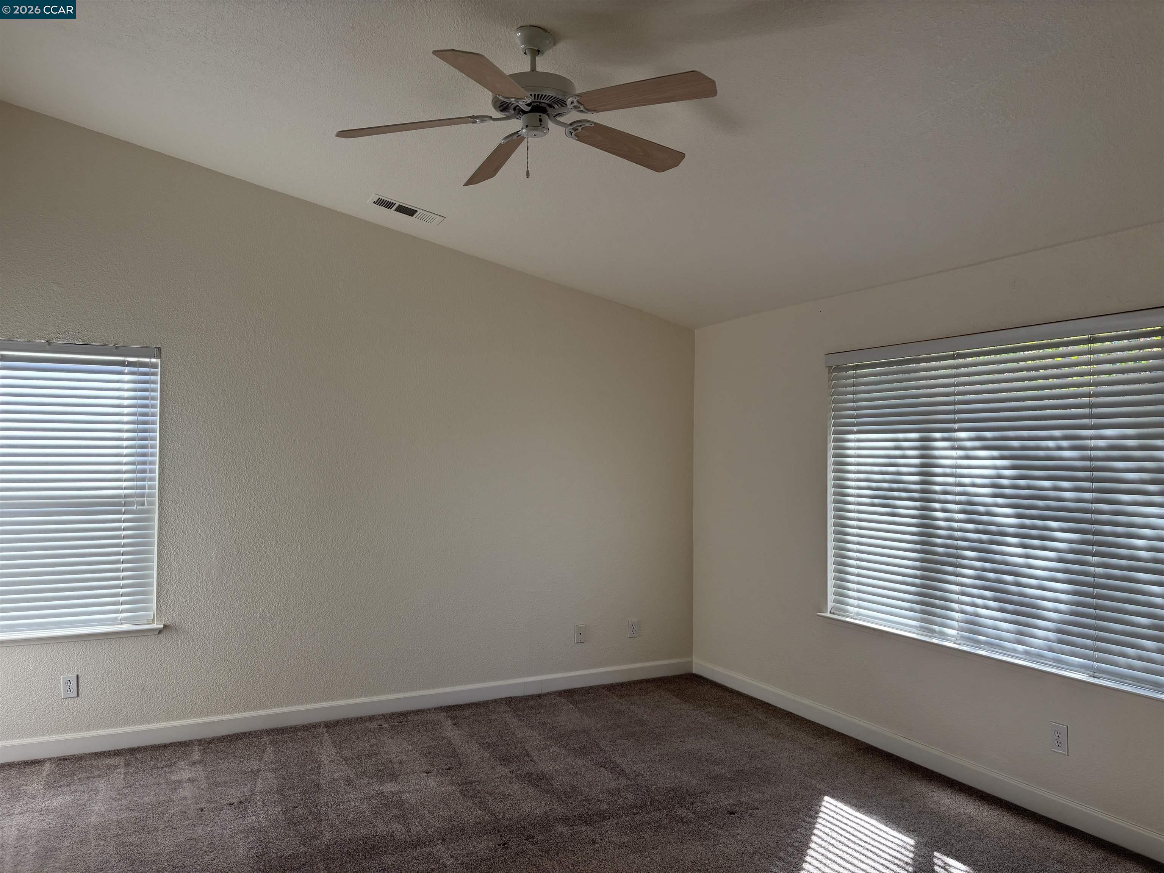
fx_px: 874
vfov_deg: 53.1
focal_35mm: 26
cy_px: 436
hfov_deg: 67.3
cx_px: 582
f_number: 1.6
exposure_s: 1/121
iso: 50
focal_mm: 5.96
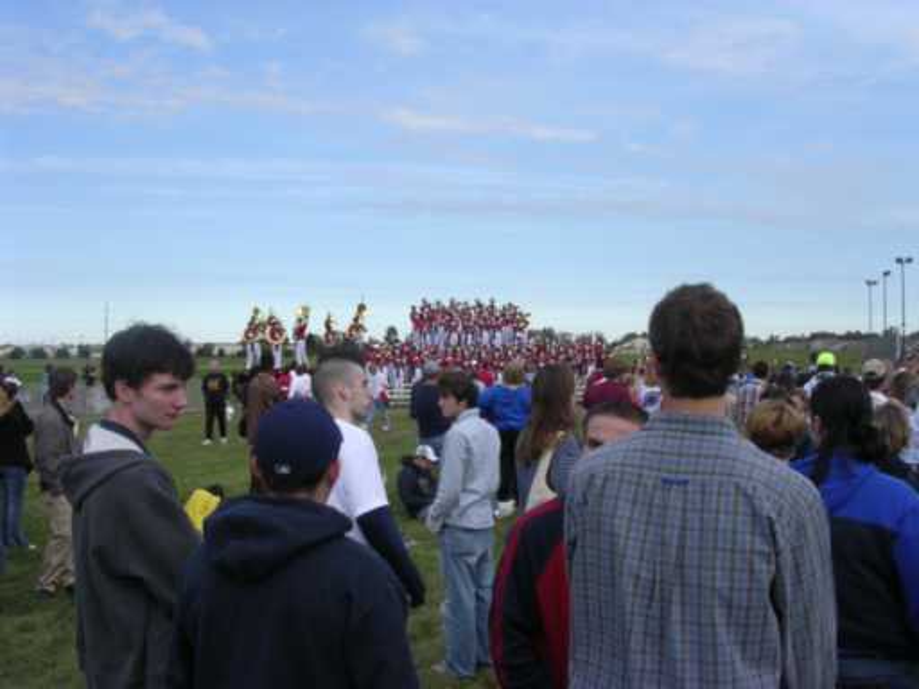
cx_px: 460
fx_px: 1009
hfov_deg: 49.0
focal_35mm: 38
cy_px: 344
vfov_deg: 37.7
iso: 100
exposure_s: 1/228
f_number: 5.6
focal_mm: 5.8
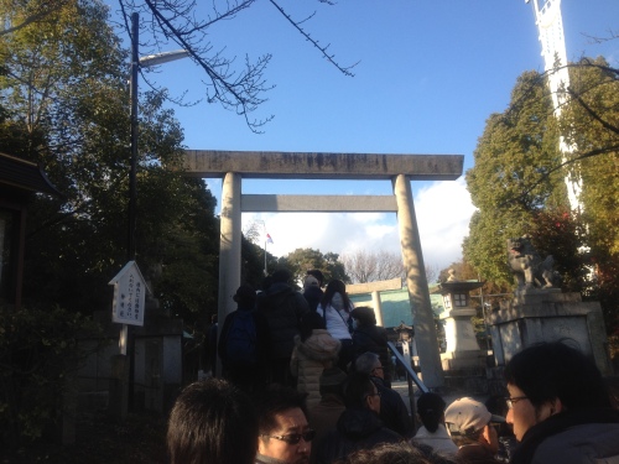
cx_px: 310
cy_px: 232
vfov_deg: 40.7
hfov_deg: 52.6
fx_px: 626
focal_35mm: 35
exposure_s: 1/708
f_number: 2.4
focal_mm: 4.28
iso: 64
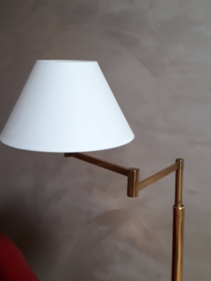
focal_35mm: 27
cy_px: 140
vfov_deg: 65.3
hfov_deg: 51.4
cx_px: 106
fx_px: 219
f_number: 1.9
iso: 125
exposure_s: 1/33
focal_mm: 3.6
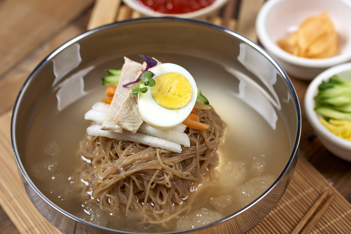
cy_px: 117
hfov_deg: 22.6
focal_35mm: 90
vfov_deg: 15.2
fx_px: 878
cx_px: 176
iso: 160
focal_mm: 90
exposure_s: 1/160
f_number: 5
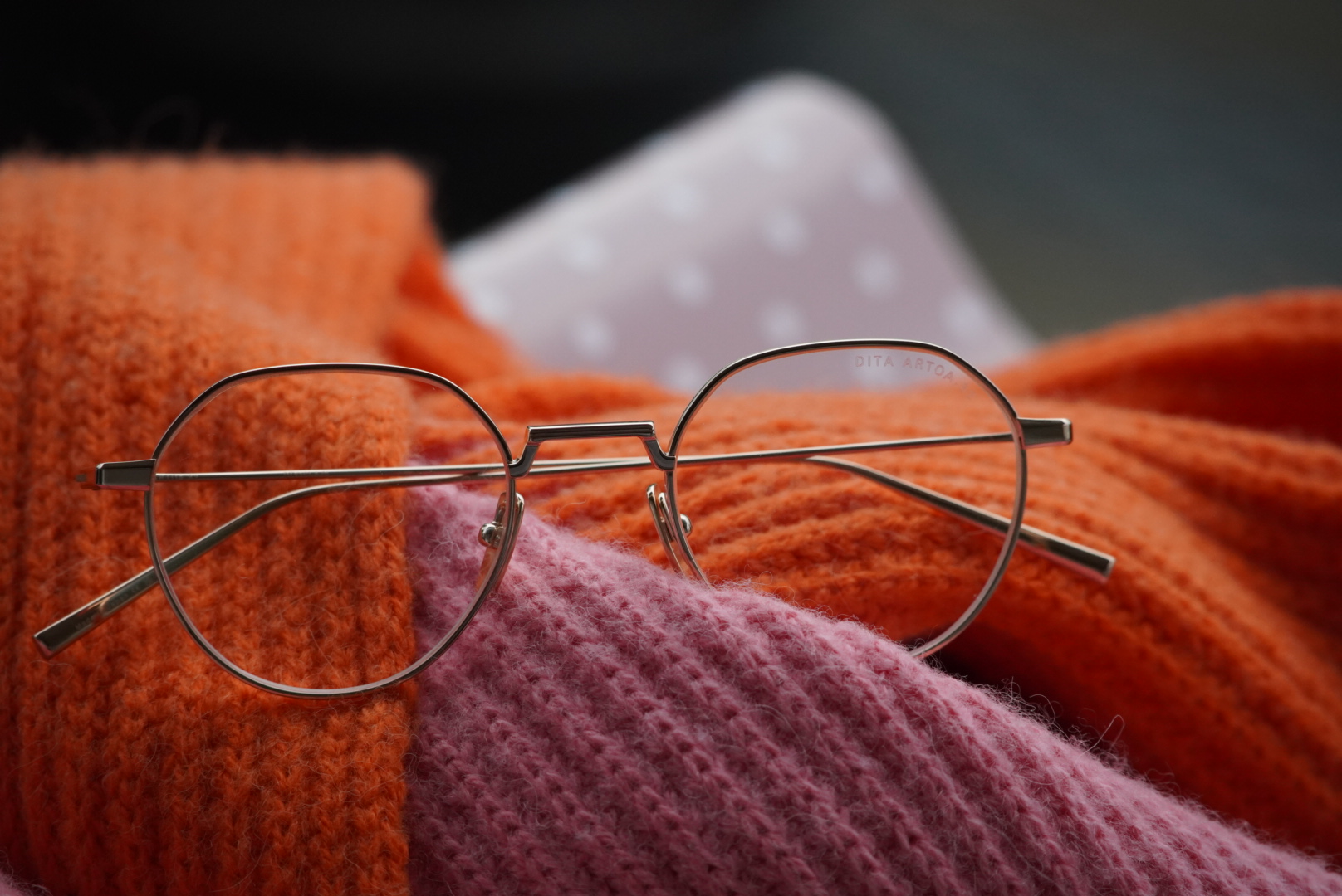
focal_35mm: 290
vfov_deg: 4.8
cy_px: 448
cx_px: 671
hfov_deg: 7.1
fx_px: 10799
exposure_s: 1/320
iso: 1250
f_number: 5.6
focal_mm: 193
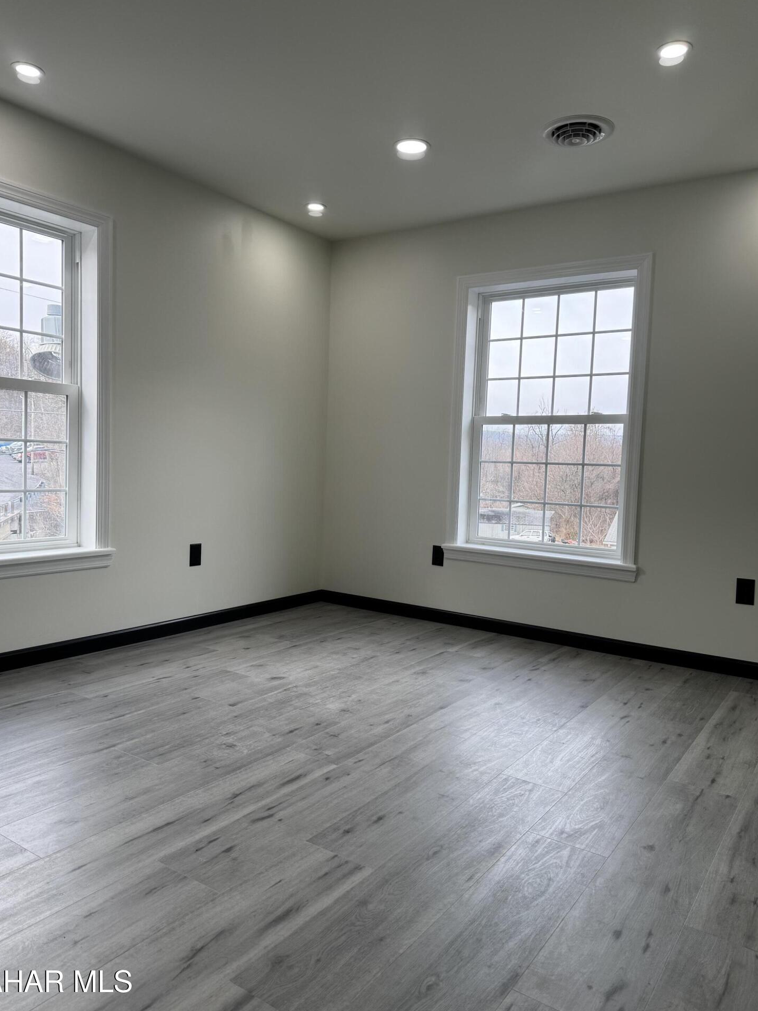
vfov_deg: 69.4
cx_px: 375
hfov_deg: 54.9
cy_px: 503
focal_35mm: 25
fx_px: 730
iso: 80
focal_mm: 6.76
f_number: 1.78
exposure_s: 1/347
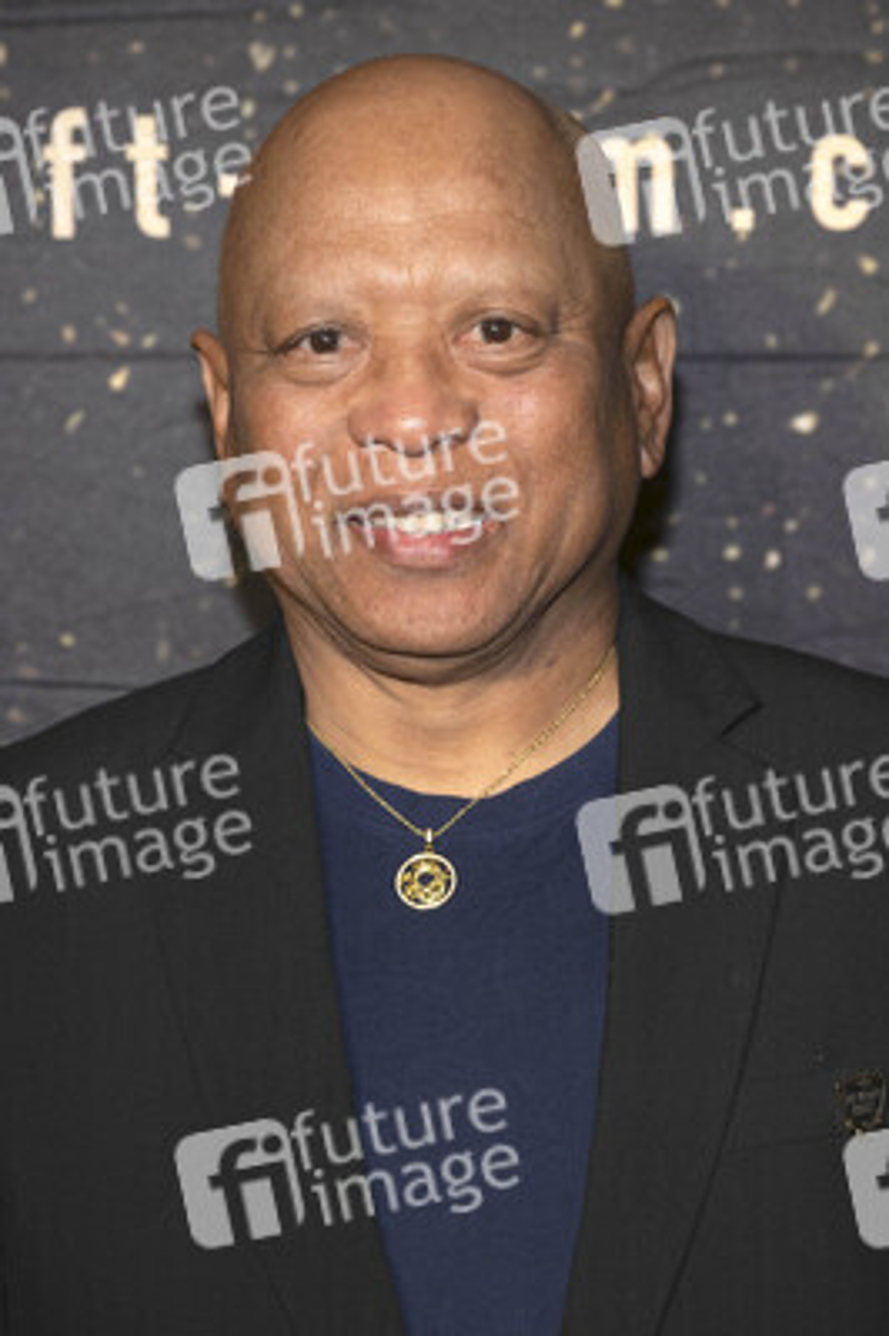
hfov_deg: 11.4
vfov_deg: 17.1
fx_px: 4452
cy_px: 668
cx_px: 444
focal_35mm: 120
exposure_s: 1/200
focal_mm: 120
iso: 800
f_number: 5.6
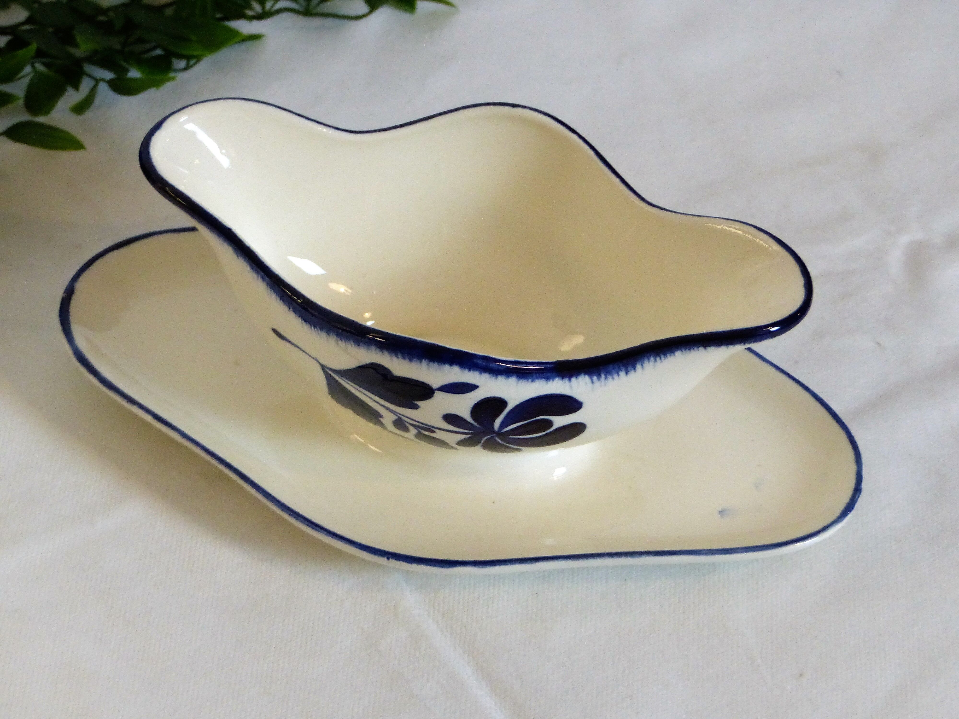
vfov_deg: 12.1
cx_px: 480
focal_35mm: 122
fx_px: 3380
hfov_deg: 16.1
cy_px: 360
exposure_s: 1/60
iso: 400
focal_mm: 20.1
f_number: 2.8
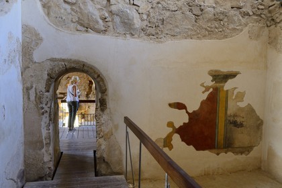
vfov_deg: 42.3
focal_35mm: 31
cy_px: 94
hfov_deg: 60.3
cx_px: 141
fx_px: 243
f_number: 5
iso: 800
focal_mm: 31
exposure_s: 1/40
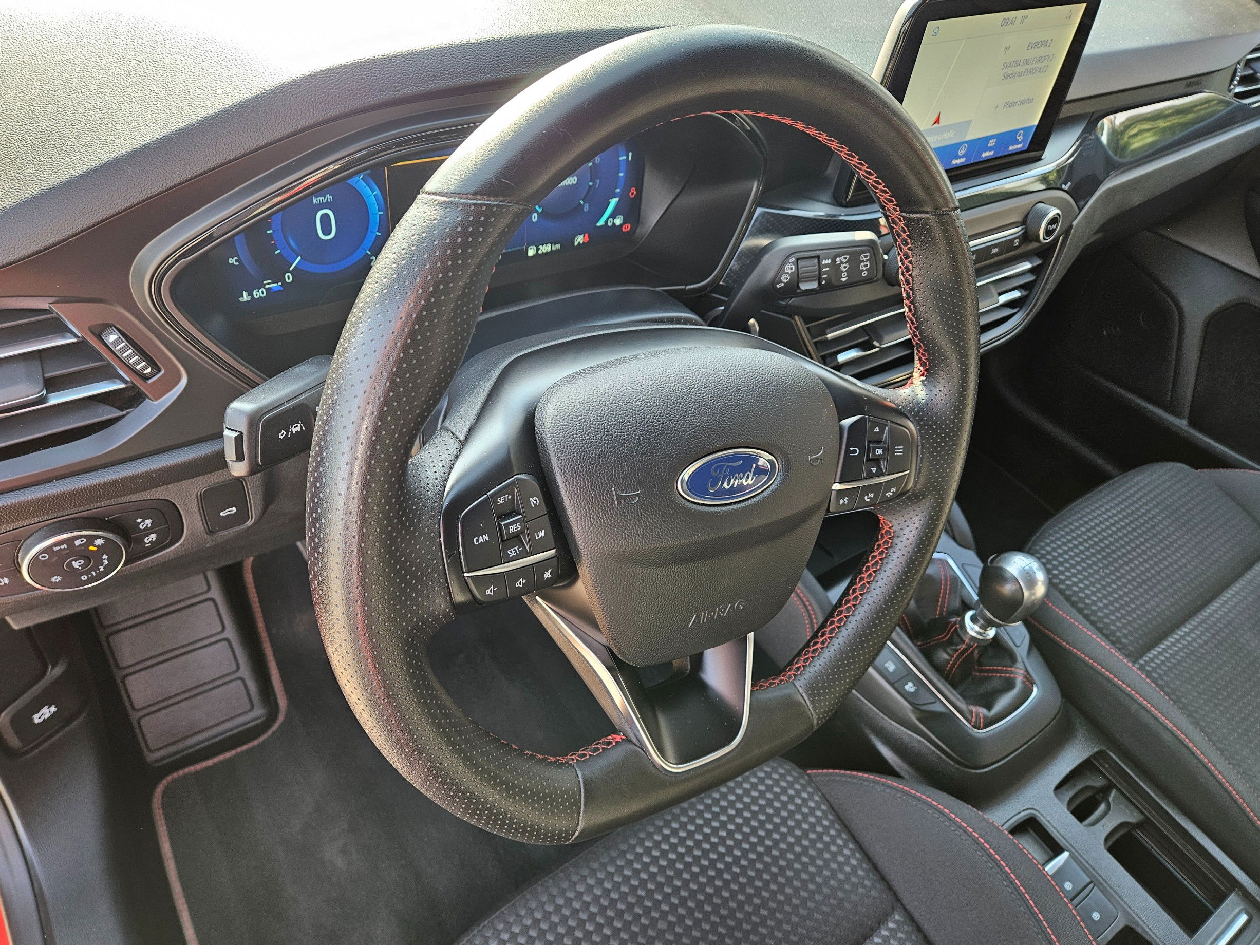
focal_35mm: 24
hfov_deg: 71.6
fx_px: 874
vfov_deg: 56.8
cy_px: 468
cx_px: 624
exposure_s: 1/100
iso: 100
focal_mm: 5.4
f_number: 1.8
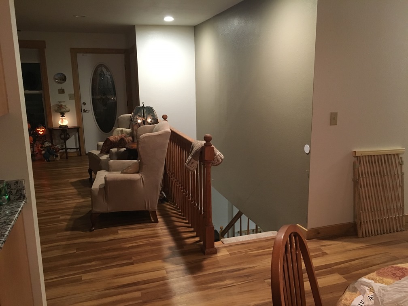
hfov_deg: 61.7
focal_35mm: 29
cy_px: 153
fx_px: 342
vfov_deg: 48.2
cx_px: 204
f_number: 2.2
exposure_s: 1/24
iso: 200
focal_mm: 4.15
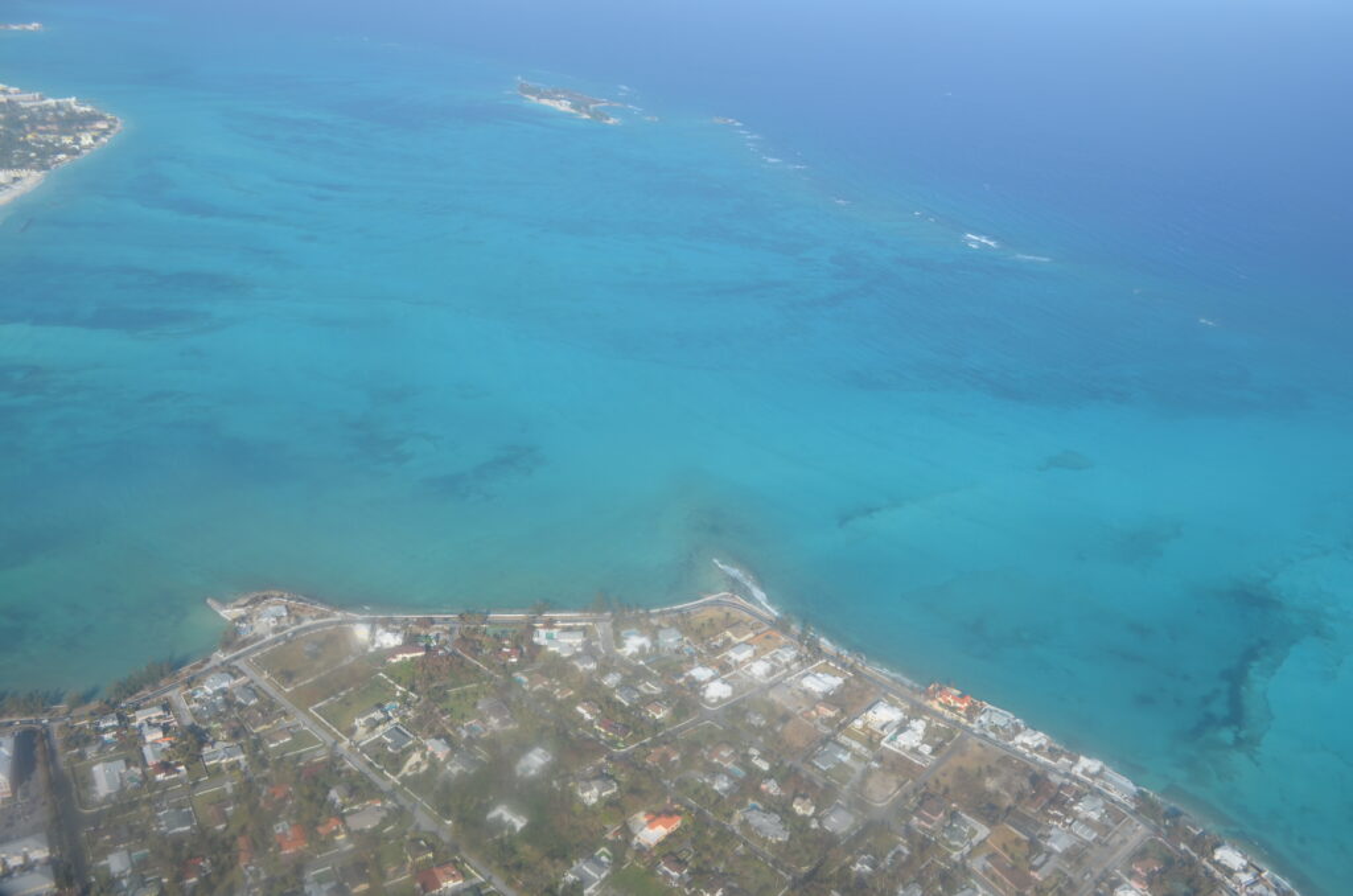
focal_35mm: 30
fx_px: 1125
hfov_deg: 62.0
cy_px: 448
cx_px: 676
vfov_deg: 43.4
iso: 125
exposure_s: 1/250
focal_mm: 20
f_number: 8
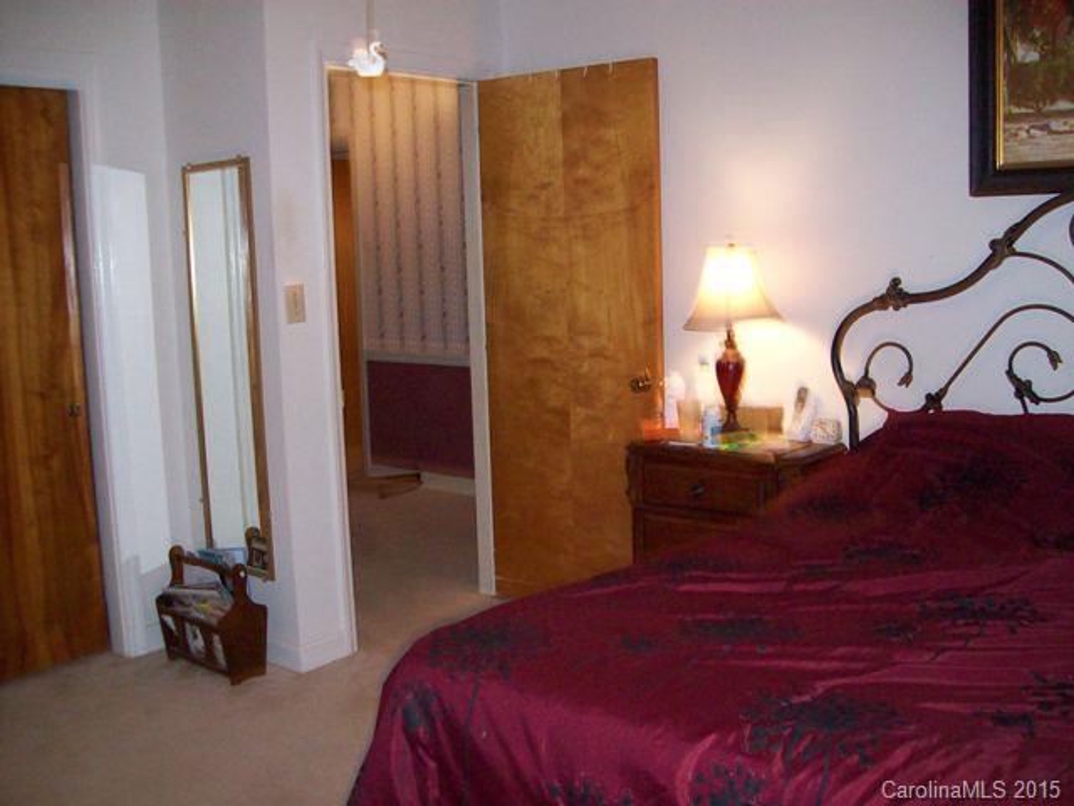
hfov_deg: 51.4
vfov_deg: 39.7
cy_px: 403
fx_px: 1117
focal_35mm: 36
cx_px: 537
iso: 200
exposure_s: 1/64
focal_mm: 6
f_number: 2.7
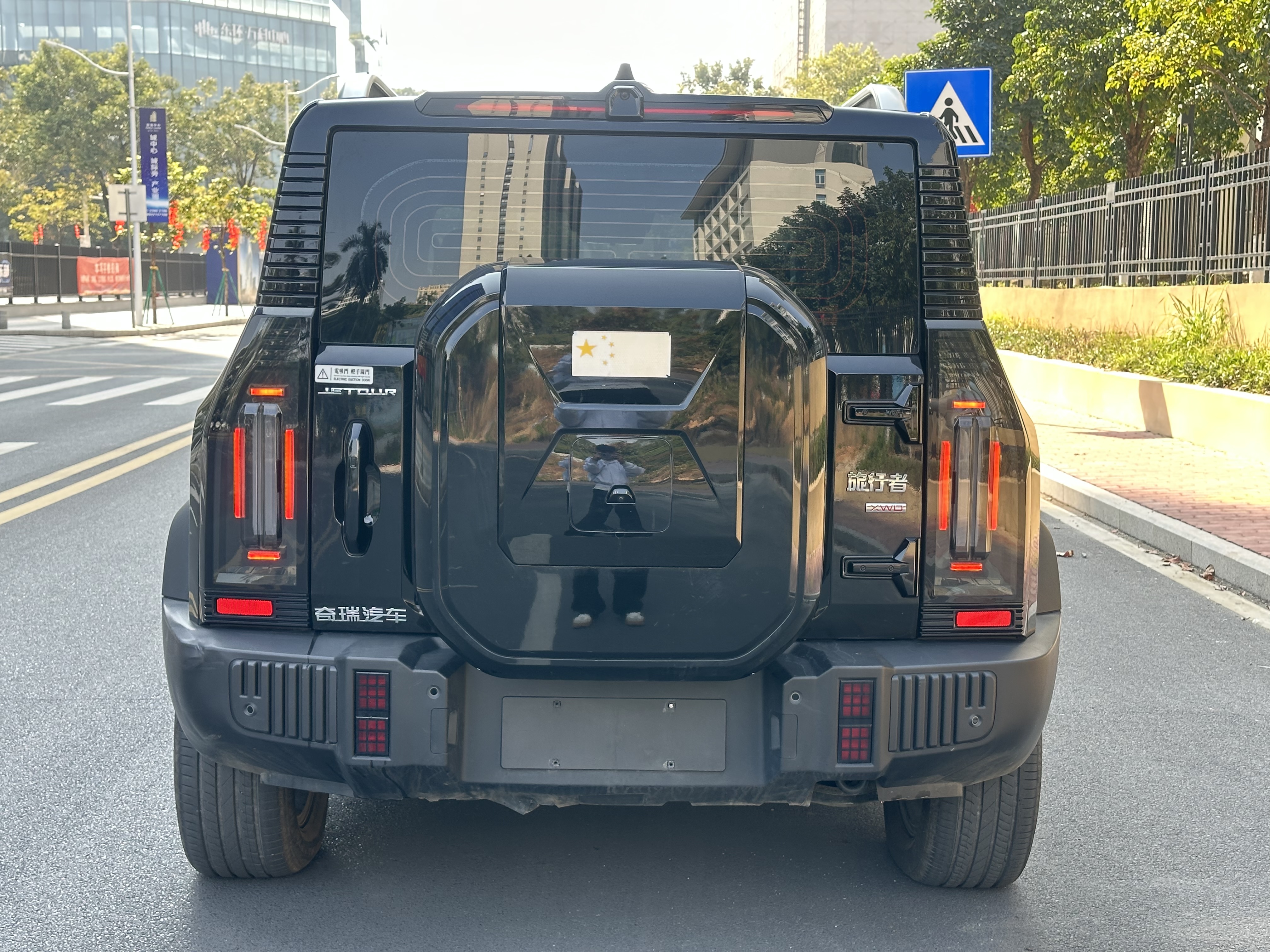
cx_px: 635
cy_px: 476
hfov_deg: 39.7
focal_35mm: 48
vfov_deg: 30.3
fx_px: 1761
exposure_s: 1/246
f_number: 1.78
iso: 64
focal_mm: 6.86
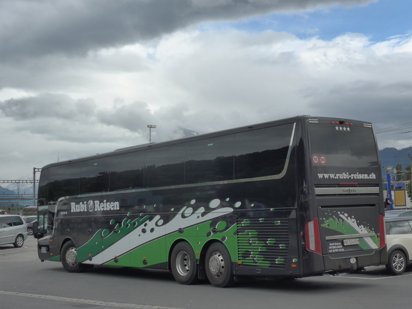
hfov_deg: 34.9
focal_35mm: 55
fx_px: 655
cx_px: 206
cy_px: 154
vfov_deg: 26.6
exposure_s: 1/1300
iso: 160
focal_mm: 11.3
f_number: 3.4
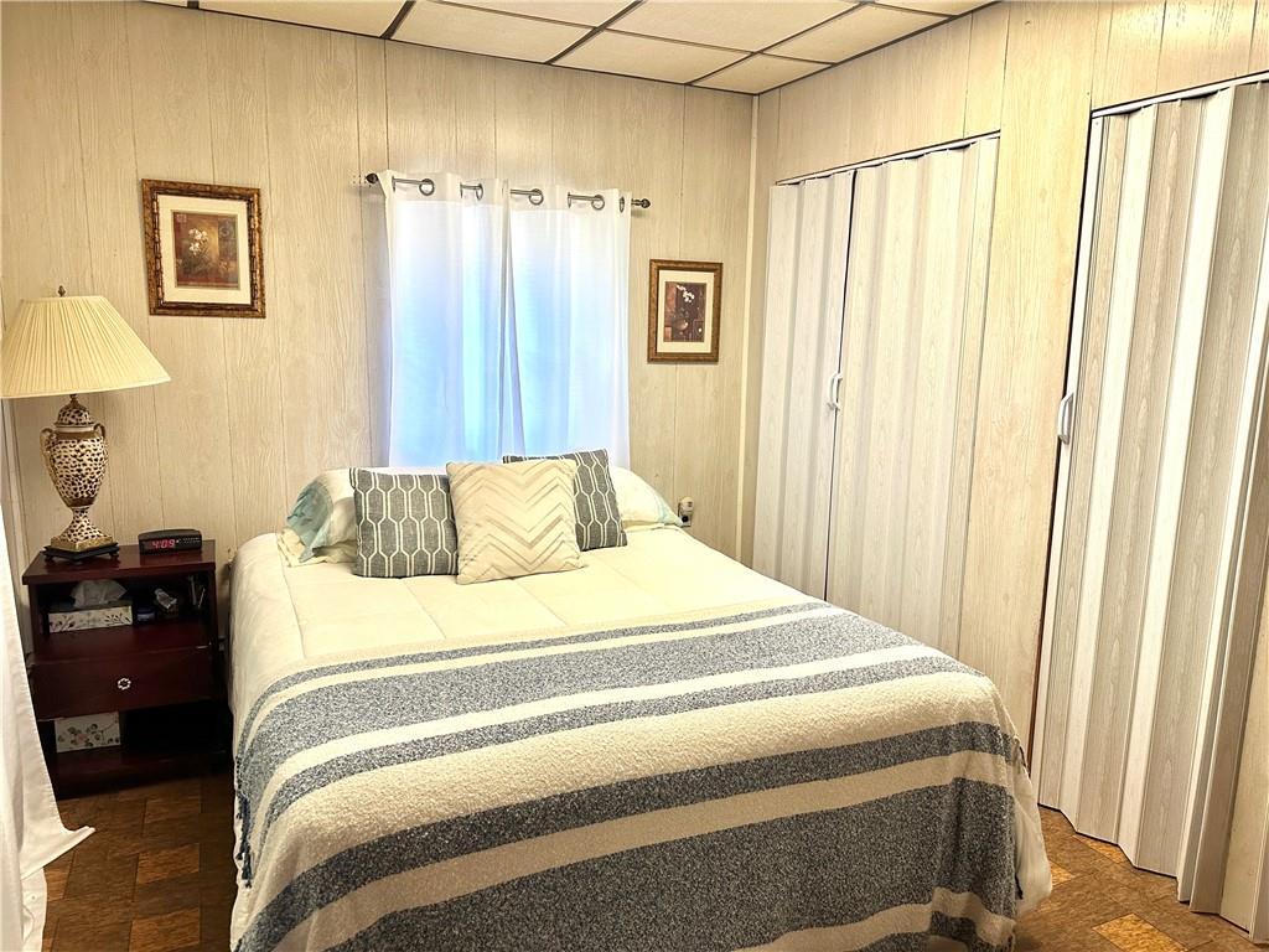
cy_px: 476
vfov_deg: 56.8
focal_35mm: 24
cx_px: 634
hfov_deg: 71.6
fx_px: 880
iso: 200
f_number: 1.78
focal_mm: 6.86
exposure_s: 1/60
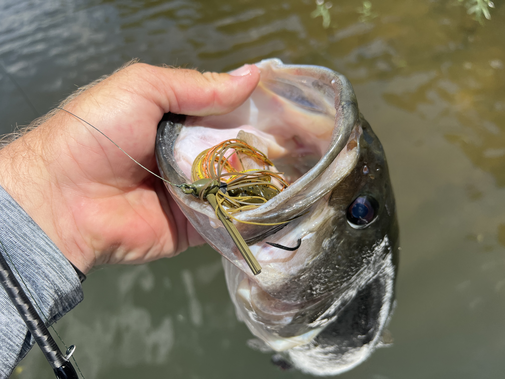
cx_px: 252
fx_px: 379
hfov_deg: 67.3
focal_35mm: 26
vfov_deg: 53.1
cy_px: 190
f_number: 1.5
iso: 50
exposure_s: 1/3571
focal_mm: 5.7
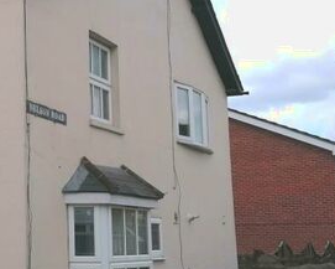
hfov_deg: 26.3
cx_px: -5
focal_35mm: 68
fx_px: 674
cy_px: 144
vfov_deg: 22.5
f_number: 1.8
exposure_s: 1/2959
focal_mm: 4.75
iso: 50
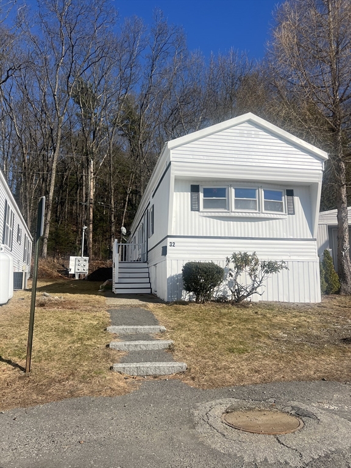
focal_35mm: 26
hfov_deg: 53.1
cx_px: 176
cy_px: 234
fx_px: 352
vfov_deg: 67.3
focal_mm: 5.7
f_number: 1.5
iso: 50
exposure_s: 1/8000
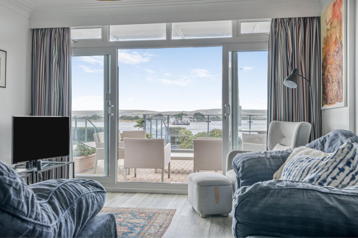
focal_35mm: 34
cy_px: 119
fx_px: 338
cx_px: 179
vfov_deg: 38.9
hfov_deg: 55.8
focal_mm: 23
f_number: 8
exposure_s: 1/6
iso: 100
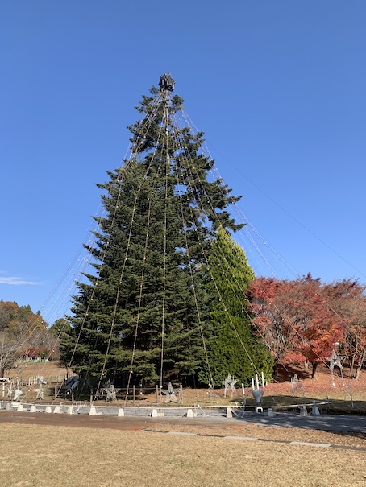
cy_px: 244
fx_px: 366
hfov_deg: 53.1
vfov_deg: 67.3
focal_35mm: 26
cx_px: 183
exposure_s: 1/1250
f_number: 1.8
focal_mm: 4.25
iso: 25
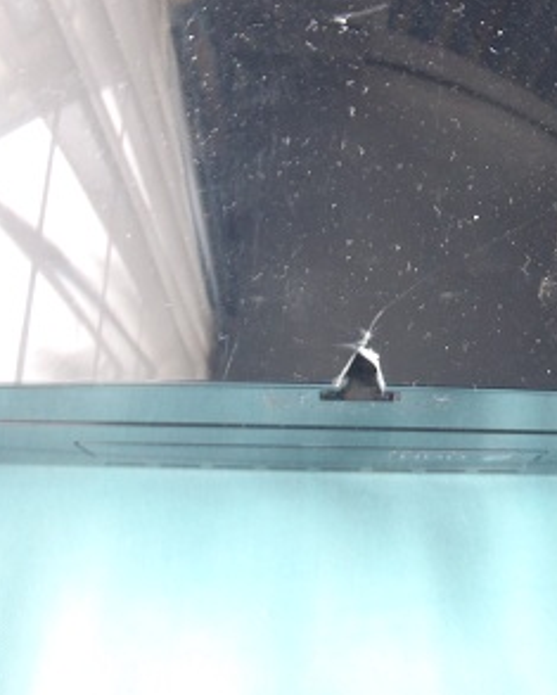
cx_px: 366
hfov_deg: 39.8
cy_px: 344
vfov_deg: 49.0
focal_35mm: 37
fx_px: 761
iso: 200
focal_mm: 5
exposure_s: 1/5
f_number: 3.5
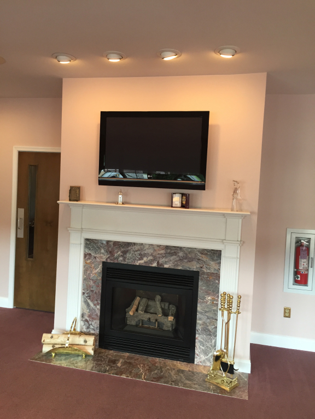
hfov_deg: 48.2
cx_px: 158
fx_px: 352
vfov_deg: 61.7
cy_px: 210
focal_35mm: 29
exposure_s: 1/30
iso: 64
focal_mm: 4.15
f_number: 2.2
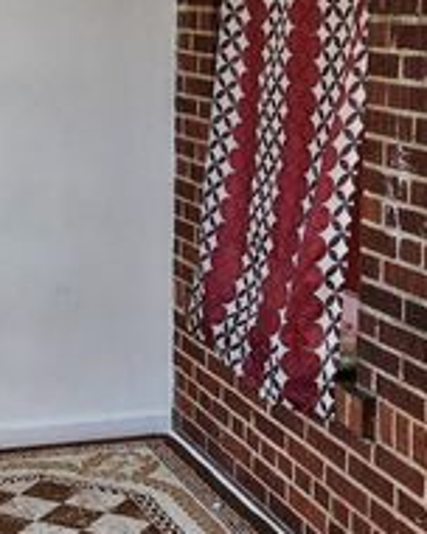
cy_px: 167
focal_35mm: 79
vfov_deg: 24.0
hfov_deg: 18.7
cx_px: -28
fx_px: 1248
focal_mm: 5.4
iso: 80
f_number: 1.8
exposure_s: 1/180
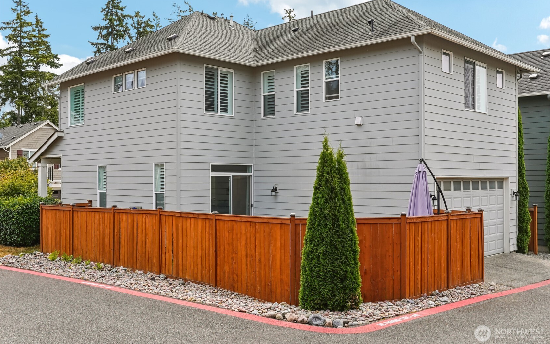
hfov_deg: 56.7
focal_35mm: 34
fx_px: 510
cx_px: 276
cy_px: 161
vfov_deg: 37.2
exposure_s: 1/125
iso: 100
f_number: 8
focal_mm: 22
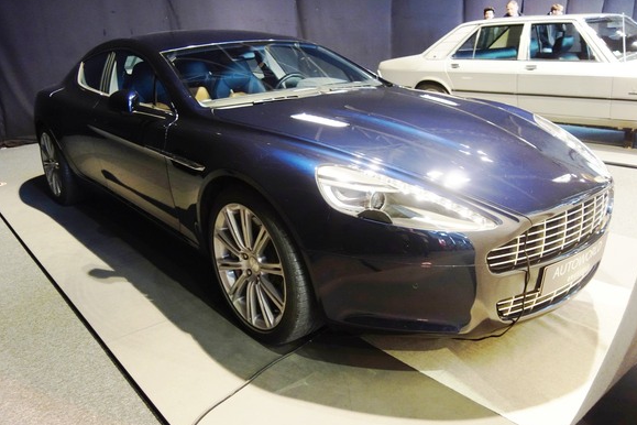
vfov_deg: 45.0
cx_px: 310
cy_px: 212
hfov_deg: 63.6
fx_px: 513
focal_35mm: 29
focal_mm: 10.4
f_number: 1.8
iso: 640
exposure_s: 1/30
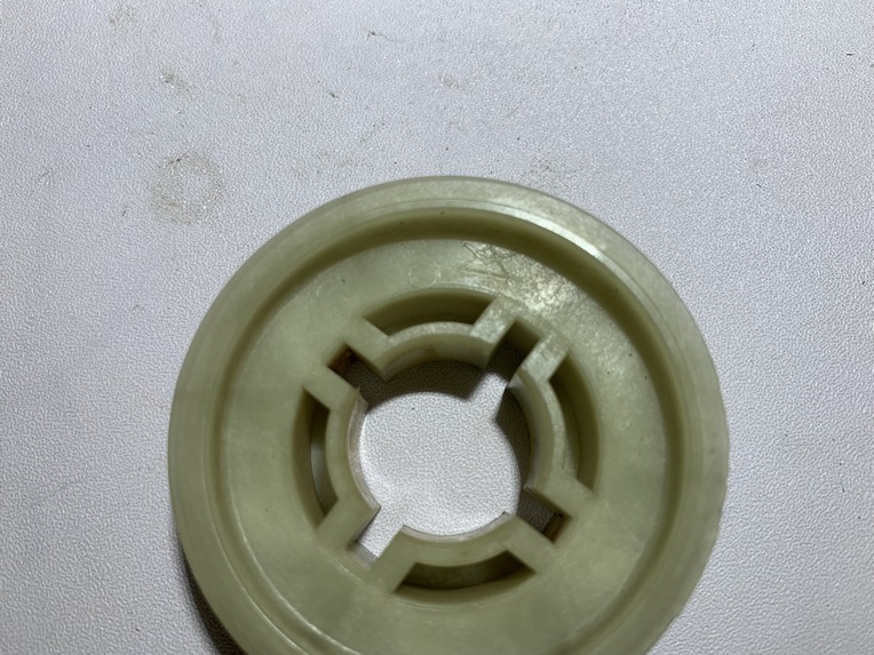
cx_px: 437
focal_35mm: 26
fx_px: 656
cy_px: 328
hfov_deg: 67.3
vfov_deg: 53.1
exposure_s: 1/219
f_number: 1.8
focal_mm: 4.25
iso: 25
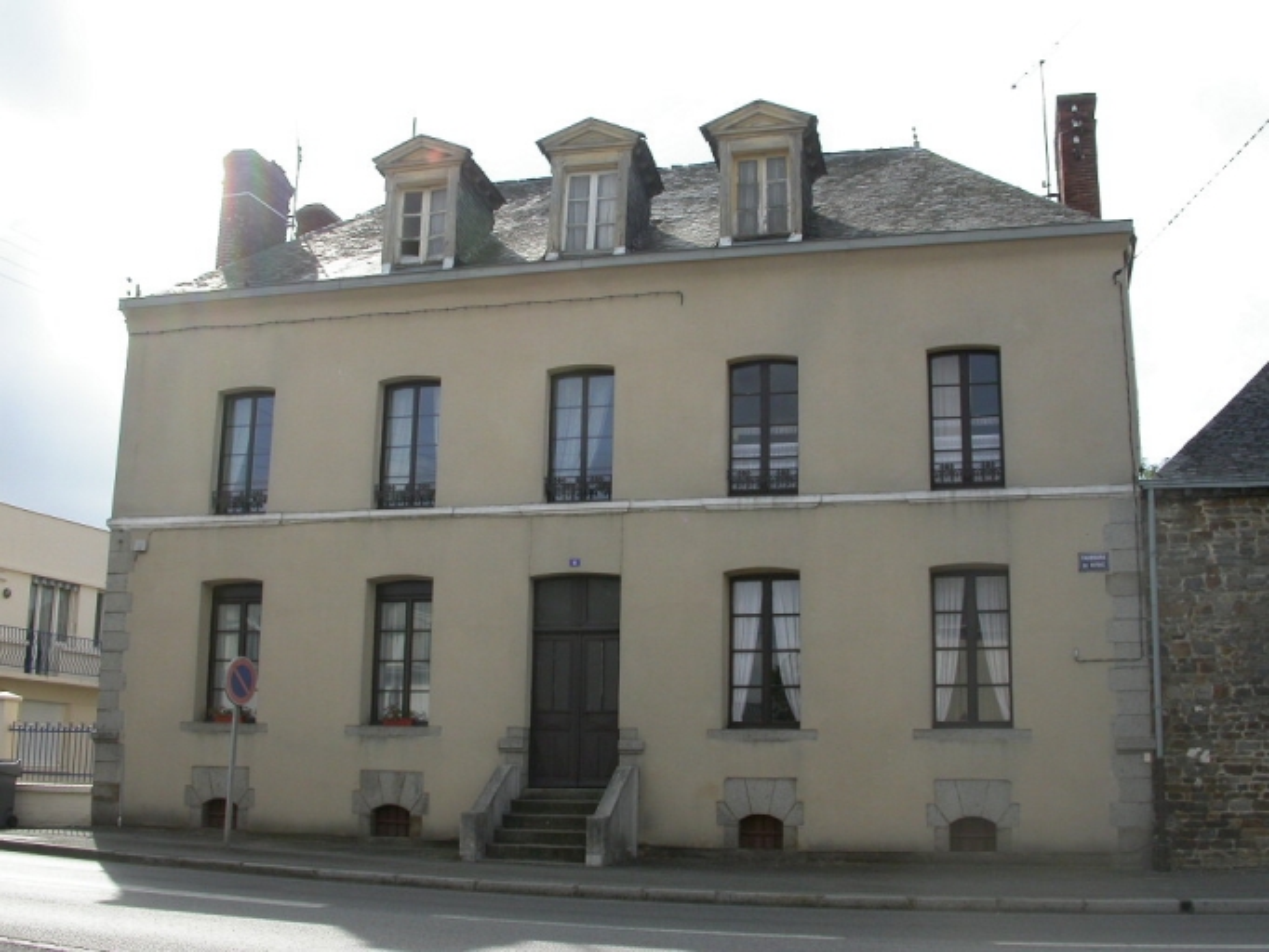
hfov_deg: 49.0
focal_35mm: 38
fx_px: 1394
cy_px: 476
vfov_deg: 37.7
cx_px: 634
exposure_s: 1/361
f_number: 6.7
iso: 100
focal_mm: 7.85
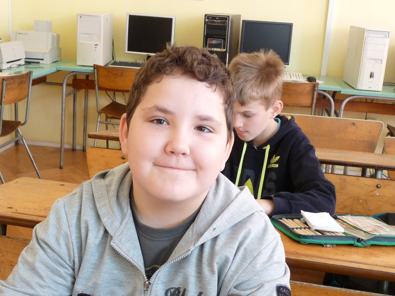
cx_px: 198
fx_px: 513
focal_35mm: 45
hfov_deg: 42.1
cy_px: 148
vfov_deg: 32.2
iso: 320
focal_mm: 5.6
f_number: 3
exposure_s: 1/30
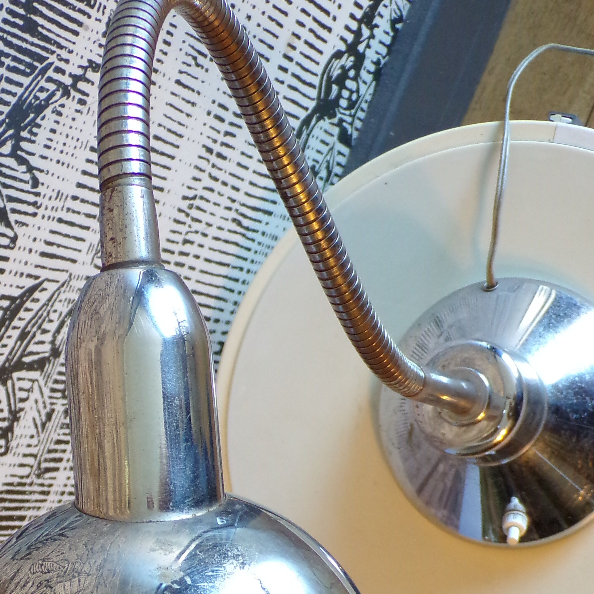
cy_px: 515
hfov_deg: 21.6
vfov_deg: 21.3
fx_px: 1553
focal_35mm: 80
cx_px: 251
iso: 241
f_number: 3.4
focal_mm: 7.6
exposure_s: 1/17
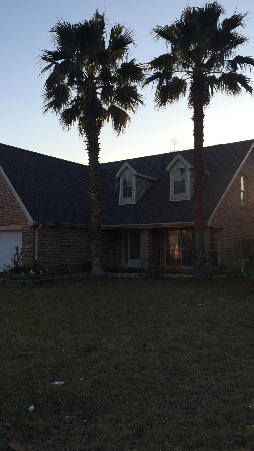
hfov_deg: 36.5
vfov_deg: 61.0
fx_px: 383
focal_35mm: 32
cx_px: 96
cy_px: 228
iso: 32
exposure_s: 1/1026
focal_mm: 4.15
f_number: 2.2
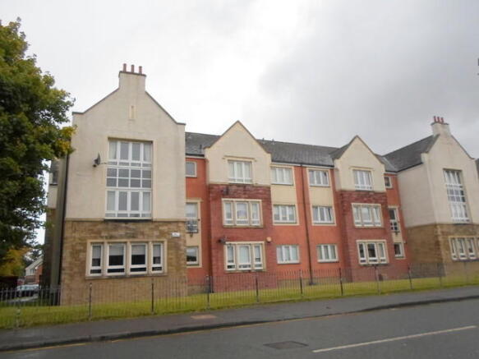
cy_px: 180
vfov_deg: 54.9
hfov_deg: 69.4
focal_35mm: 25
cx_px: 240
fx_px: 346
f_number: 2.5
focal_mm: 4.5
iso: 100
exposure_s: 1/750
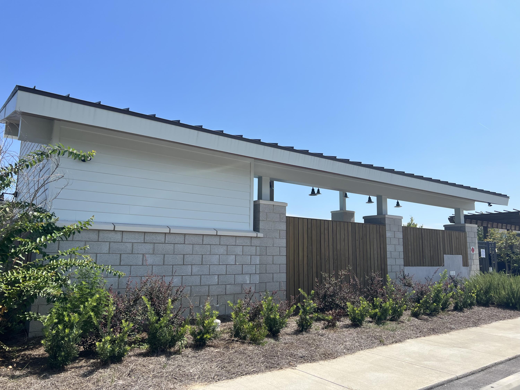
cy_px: 195
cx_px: 260
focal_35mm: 26
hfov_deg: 67.3
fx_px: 391
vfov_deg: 53.1
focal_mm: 5.7
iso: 50
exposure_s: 1/5319
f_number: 1.5
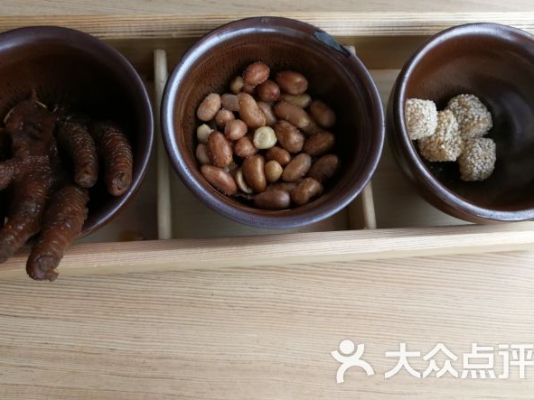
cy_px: 171
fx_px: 494
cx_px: 241
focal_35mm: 32
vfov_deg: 44.0
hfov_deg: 56.7
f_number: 1.8
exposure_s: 1/50
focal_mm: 3.95
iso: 160
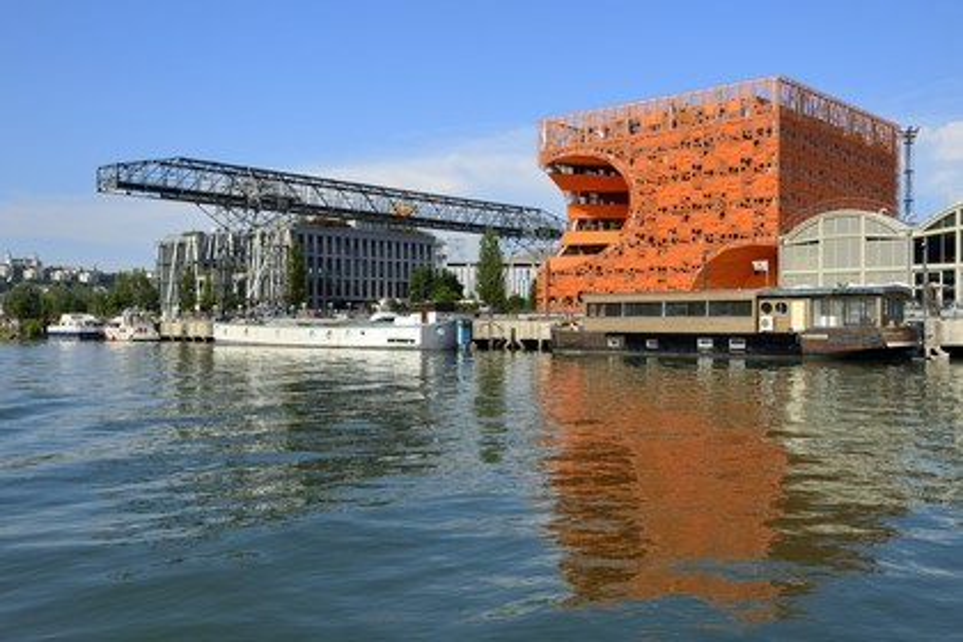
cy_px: 321
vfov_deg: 36.9
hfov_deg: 53.1
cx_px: 482
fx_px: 963
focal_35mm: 36
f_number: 11
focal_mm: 36
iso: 200
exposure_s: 1/400
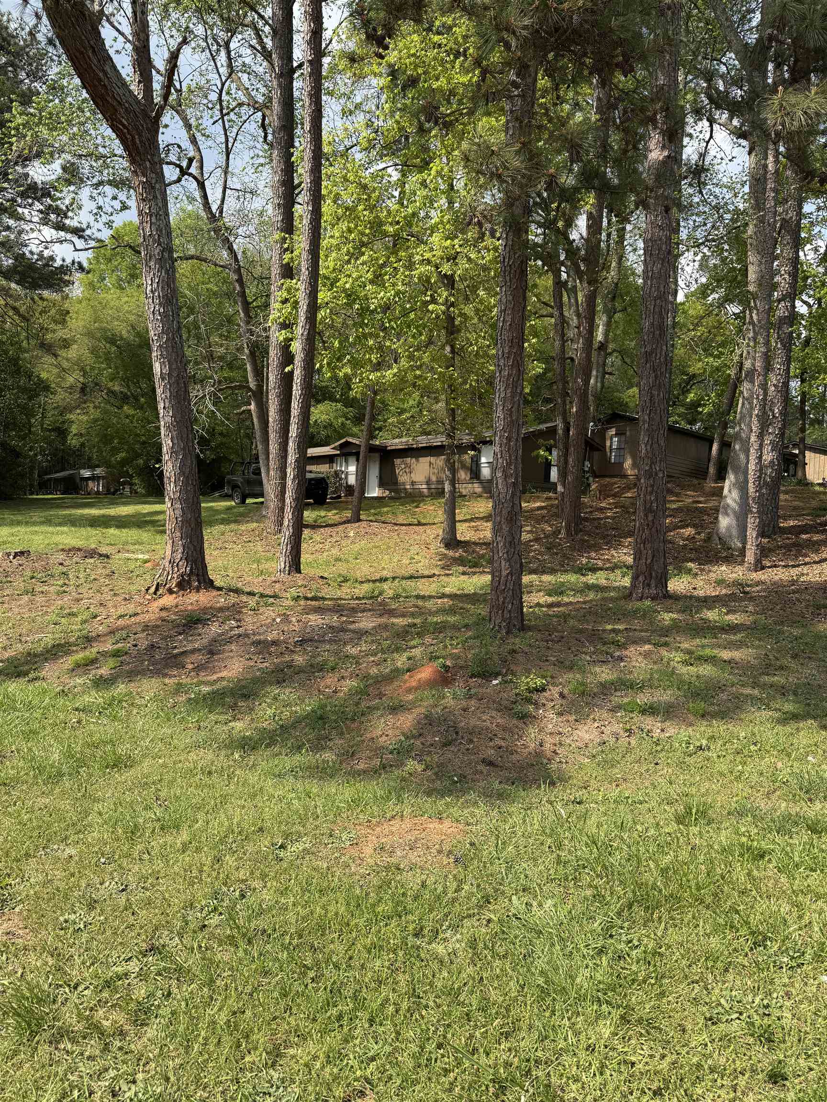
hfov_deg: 56.8
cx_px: 414
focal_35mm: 24
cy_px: 551
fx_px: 765
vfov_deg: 71.6
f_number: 1.78
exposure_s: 1/2174
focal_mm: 6.76
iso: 80
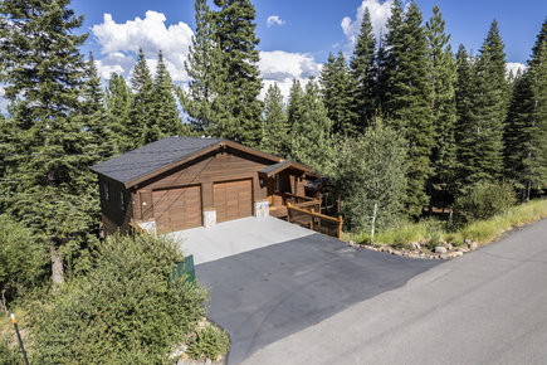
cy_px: 182
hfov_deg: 78.6
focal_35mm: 22
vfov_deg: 57.2
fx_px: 334
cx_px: 274
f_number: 2.8
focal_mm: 8.38
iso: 150
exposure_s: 1/2000
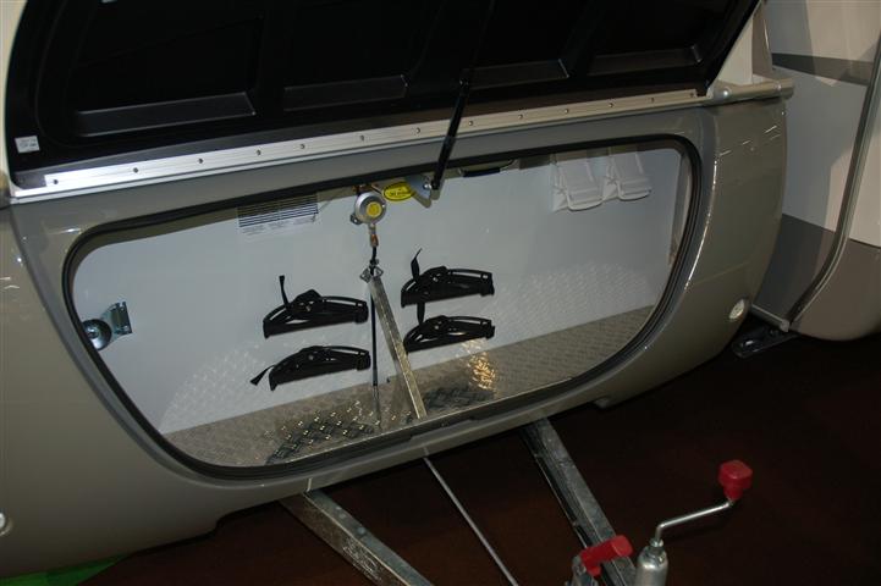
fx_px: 807
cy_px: 293
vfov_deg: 39.9
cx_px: 440
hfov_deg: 57.2
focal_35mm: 33
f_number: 3.8
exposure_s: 1/60
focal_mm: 22
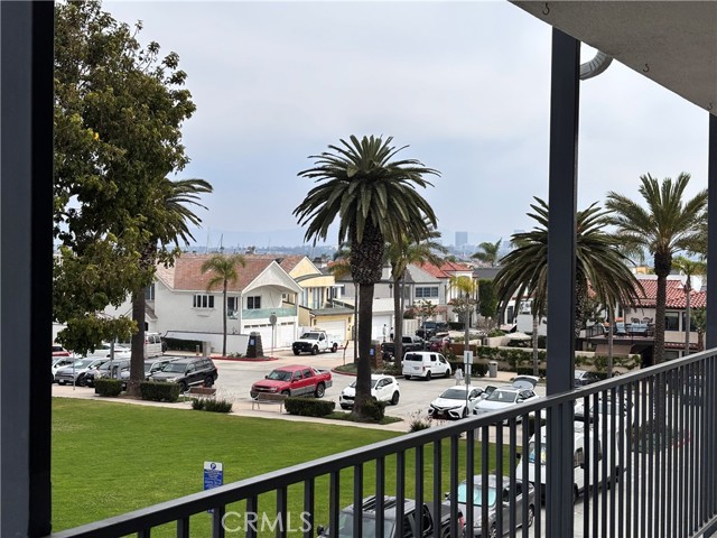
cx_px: 358
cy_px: 269
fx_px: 1077
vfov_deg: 28.0
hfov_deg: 36.8
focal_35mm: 52
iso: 32
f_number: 1.6
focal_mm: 5.96
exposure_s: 1/4425
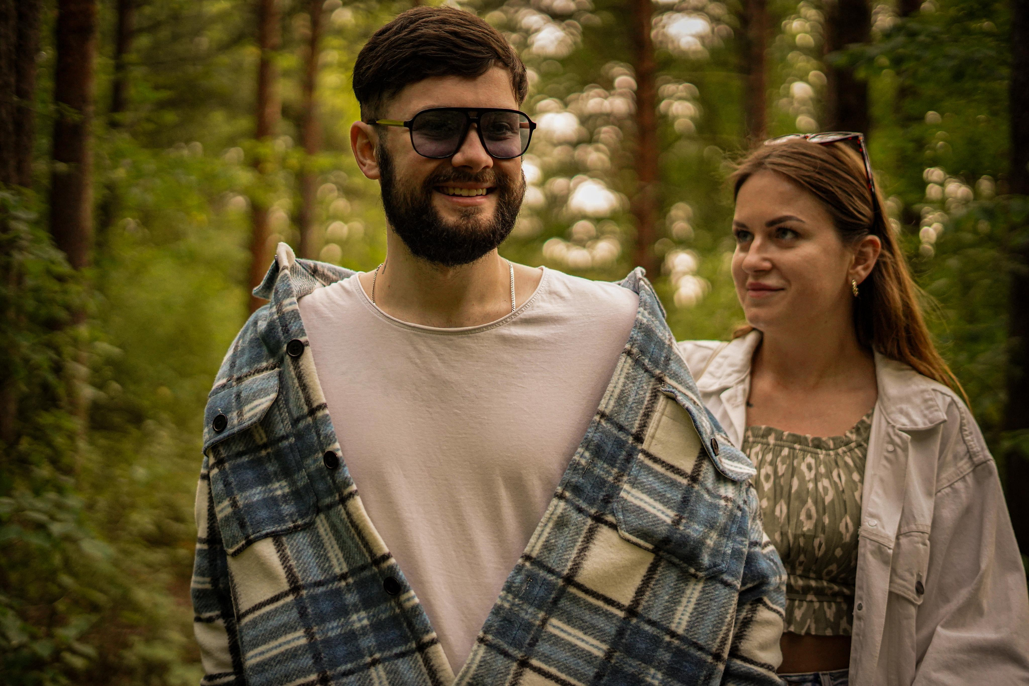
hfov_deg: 39.6
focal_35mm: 50
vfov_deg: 27.0
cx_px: 514
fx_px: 1429
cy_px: 343
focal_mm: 50
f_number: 1.8
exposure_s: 1/5000
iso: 3200
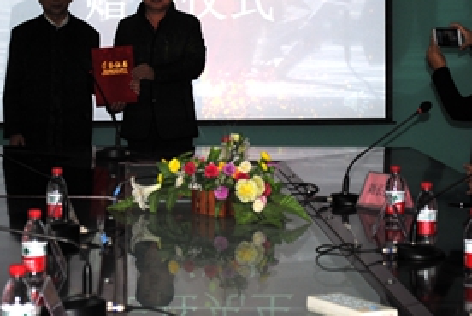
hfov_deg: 17.1
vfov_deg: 11.5
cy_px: 101
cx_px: 188
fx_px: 1572
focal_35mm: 120
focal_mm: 55
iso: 200
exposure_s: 1/60
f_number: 5.6
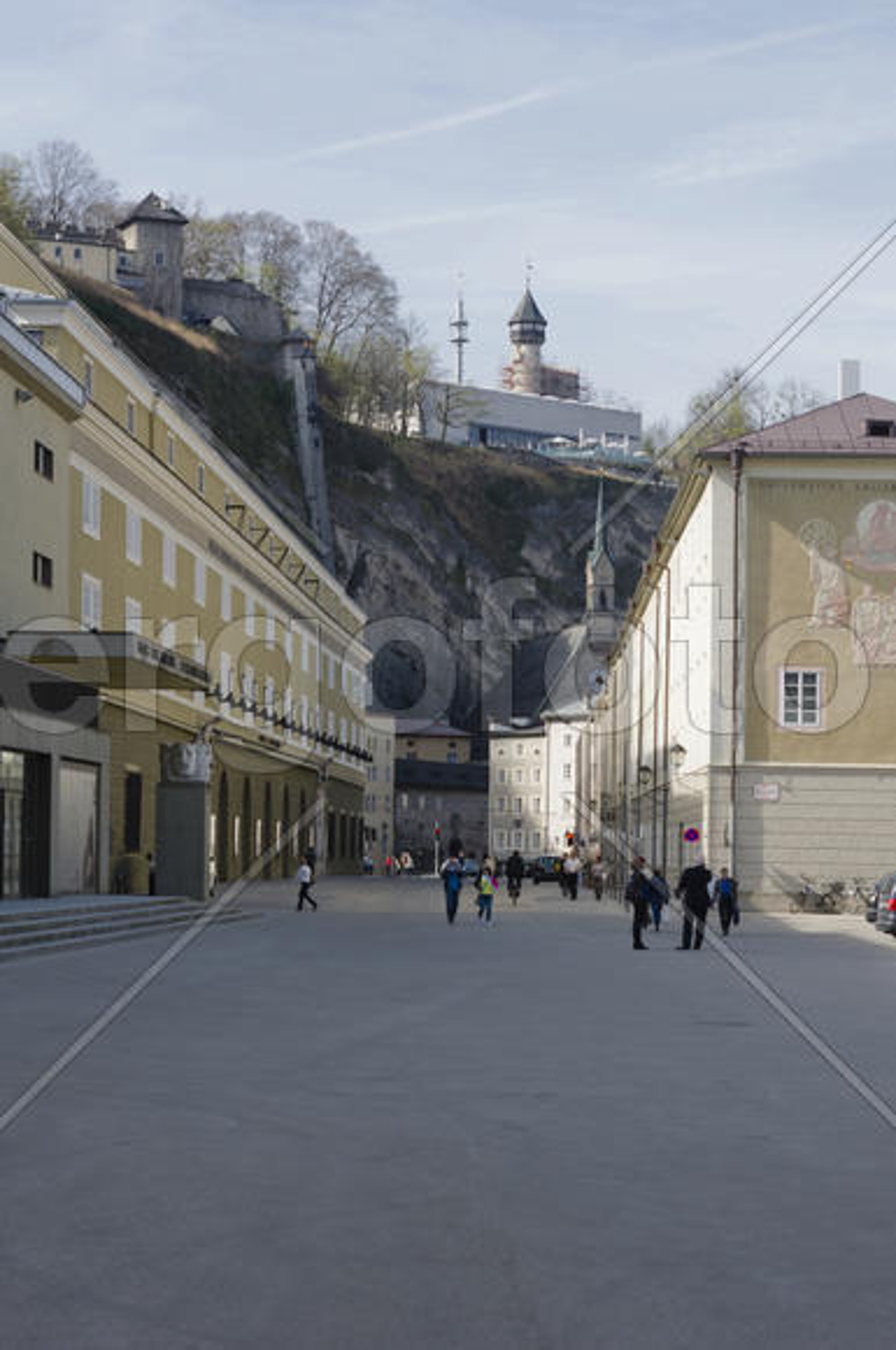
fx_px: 2921
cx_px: 448
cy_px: 675
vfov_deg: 26.0
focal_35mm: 78
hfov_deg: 17.4
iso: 100
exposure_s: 1/250
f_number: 8
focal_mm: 52
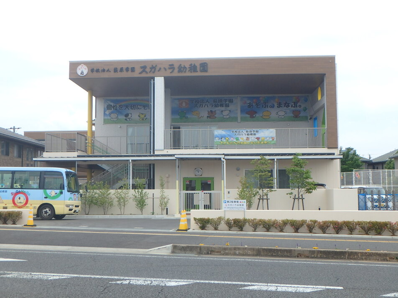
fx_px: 483
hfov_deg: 44.8
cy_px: 149
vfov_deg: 34.3
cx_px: 199
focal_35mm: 42
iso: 125
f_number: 5.2
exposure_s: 1/400
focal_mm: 7.5
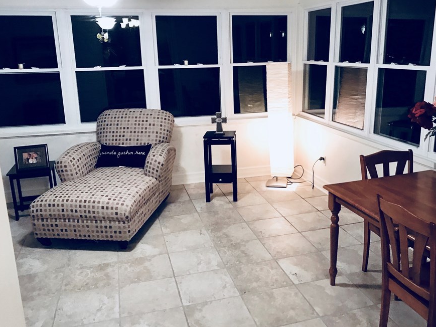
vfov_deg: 43.0
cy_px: 158
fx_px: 416
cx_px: 246
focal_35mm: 33
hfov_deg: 55.2
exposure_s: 1/9
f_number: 1.8
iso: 100
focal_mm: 3.99
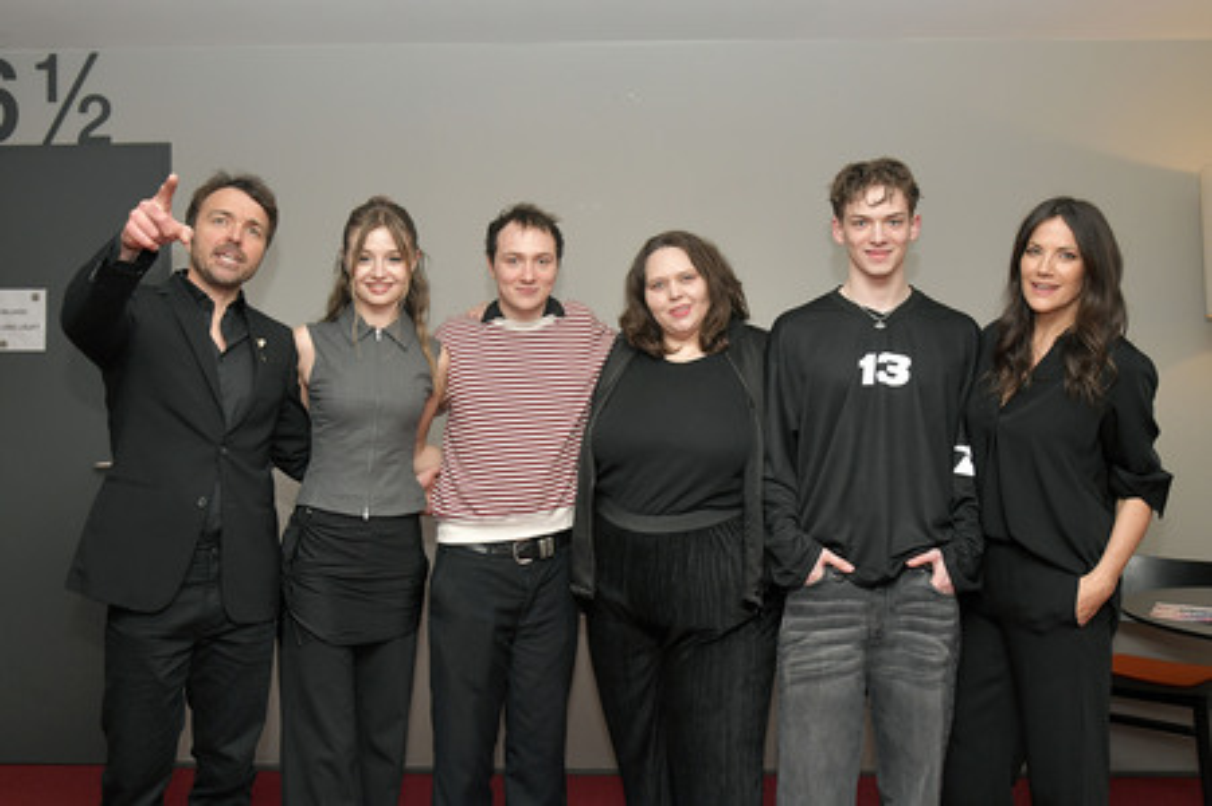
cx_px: 606
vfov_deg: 42.3
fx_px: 1043
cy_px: 403
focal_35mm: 31
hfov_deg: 60.3
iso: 2000
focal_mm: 31
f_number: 5.6
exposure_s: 1/200
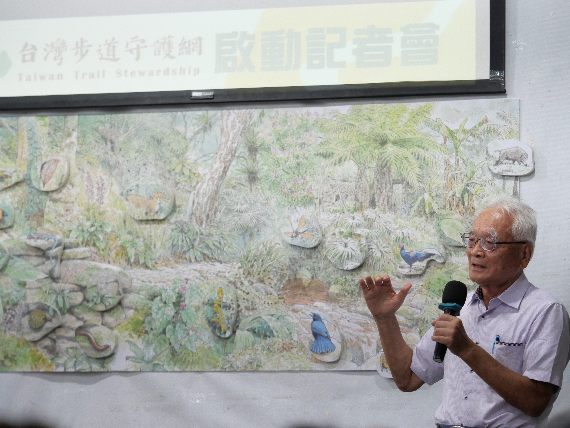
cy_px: 214
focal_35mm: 190
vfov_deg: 7.8
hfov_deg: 10.4
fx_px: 3129
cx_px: 285
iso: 2000
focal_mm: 95
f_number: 2.8
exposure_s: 1/320
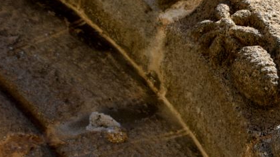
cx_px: 336
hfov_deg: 9.6
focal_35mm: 221
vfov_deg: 5.5
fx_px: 1640
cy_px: 126
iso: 250
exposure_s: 1/800
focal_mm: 58
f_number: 7.1
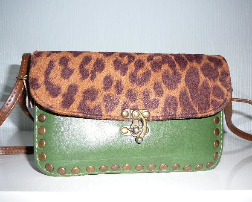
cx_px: 125
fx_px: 276
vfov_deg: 40.1
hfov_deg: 49.1
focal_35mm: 37
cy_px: 102
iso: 80
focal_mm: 5.2
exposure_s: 1/30
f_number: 2.8
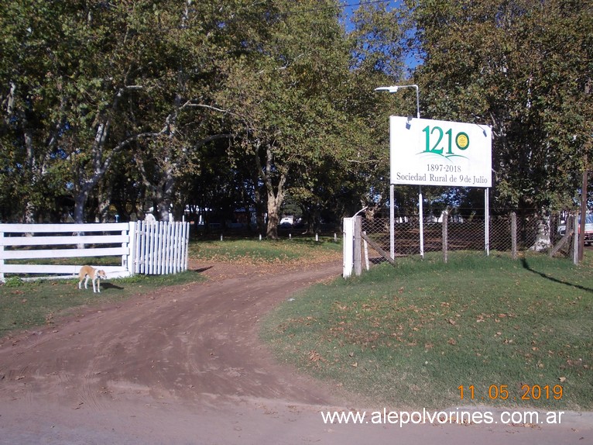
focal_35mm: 38
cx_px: 296
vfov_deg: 37.7
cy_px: 222
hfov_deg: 49.0
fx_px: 651
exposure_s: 1/320
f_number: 6.2
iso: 80
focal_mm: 5.3
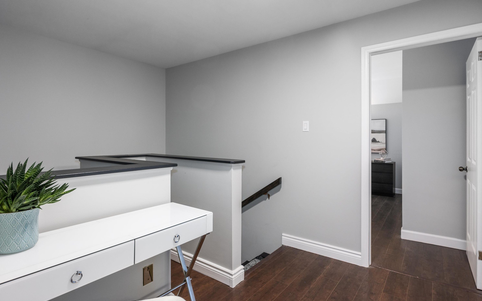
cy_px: 142
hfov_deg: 88.0
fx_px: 250
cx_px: 239
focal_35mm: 19
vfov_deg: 62.2
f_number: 7.1
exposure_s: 1/4
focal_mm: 12
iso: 320
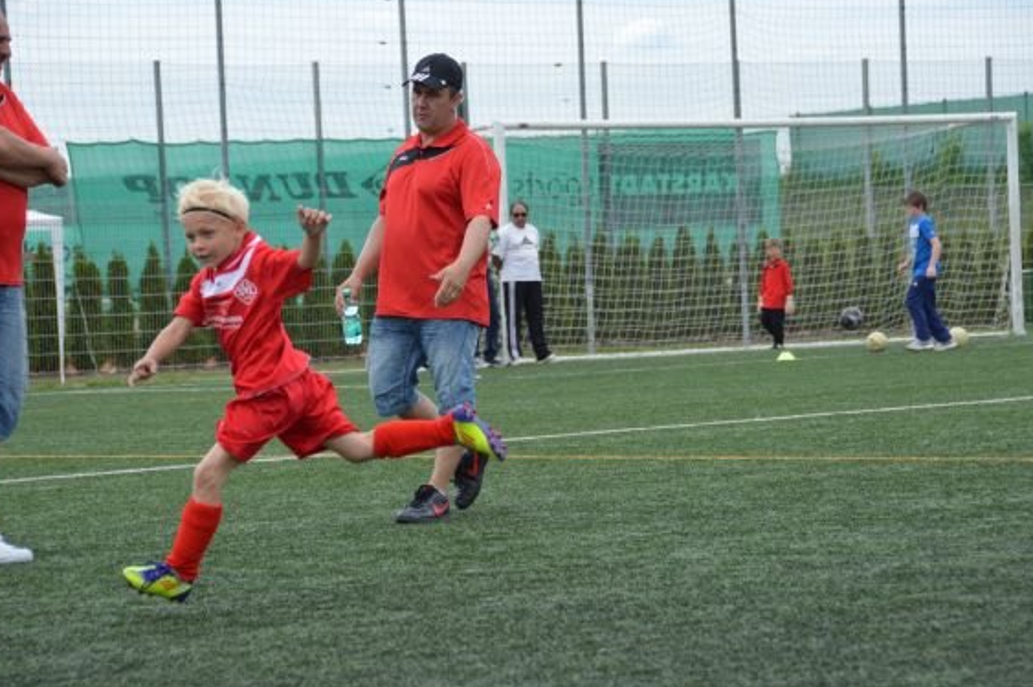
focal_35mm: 144
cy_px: 341
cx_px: 530
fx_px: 4127
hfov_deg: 14.3
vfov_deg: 9.5
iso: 400
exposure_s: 1/1250
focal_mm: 90
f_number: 5.6
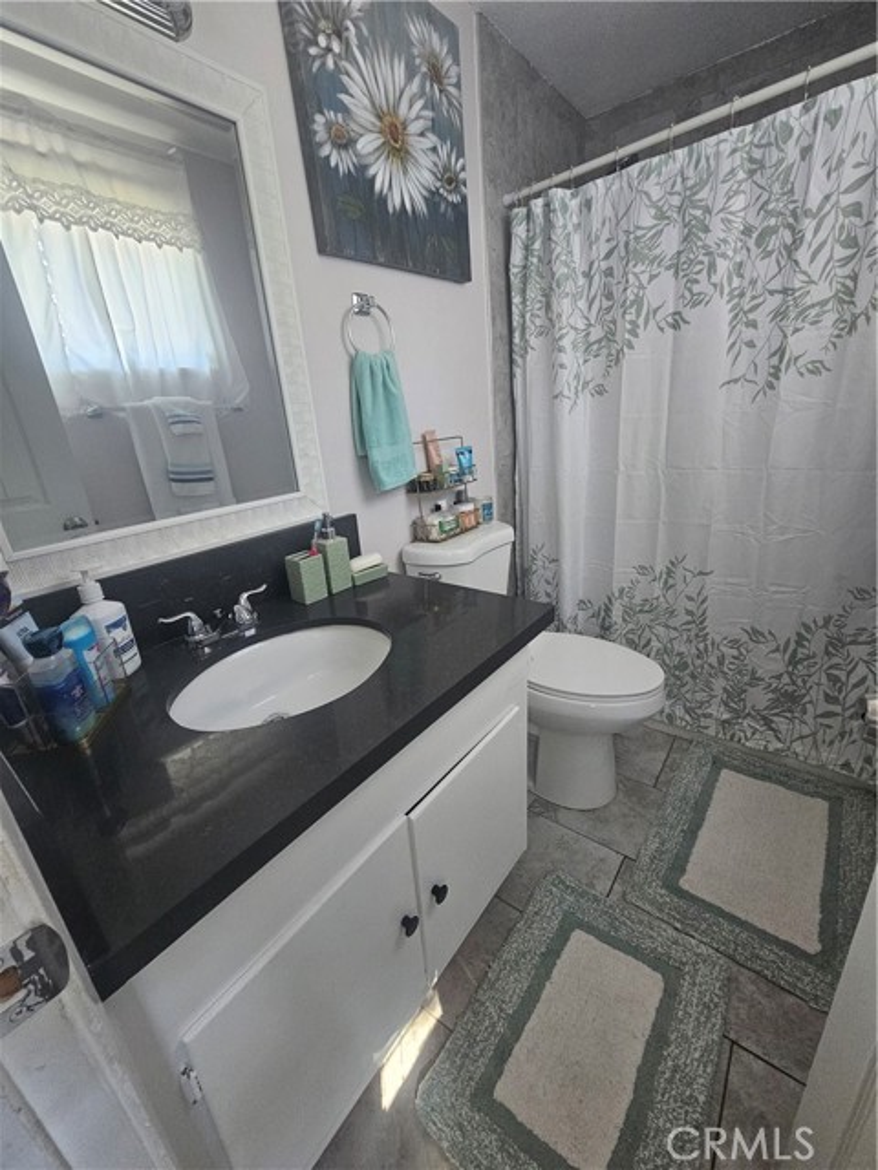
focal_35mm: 13
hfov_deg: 89.9
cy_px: 585
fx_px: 440
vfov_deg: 106.2
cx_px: 439
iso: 400
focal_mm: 2.2
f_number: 2.2
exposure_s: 1/60
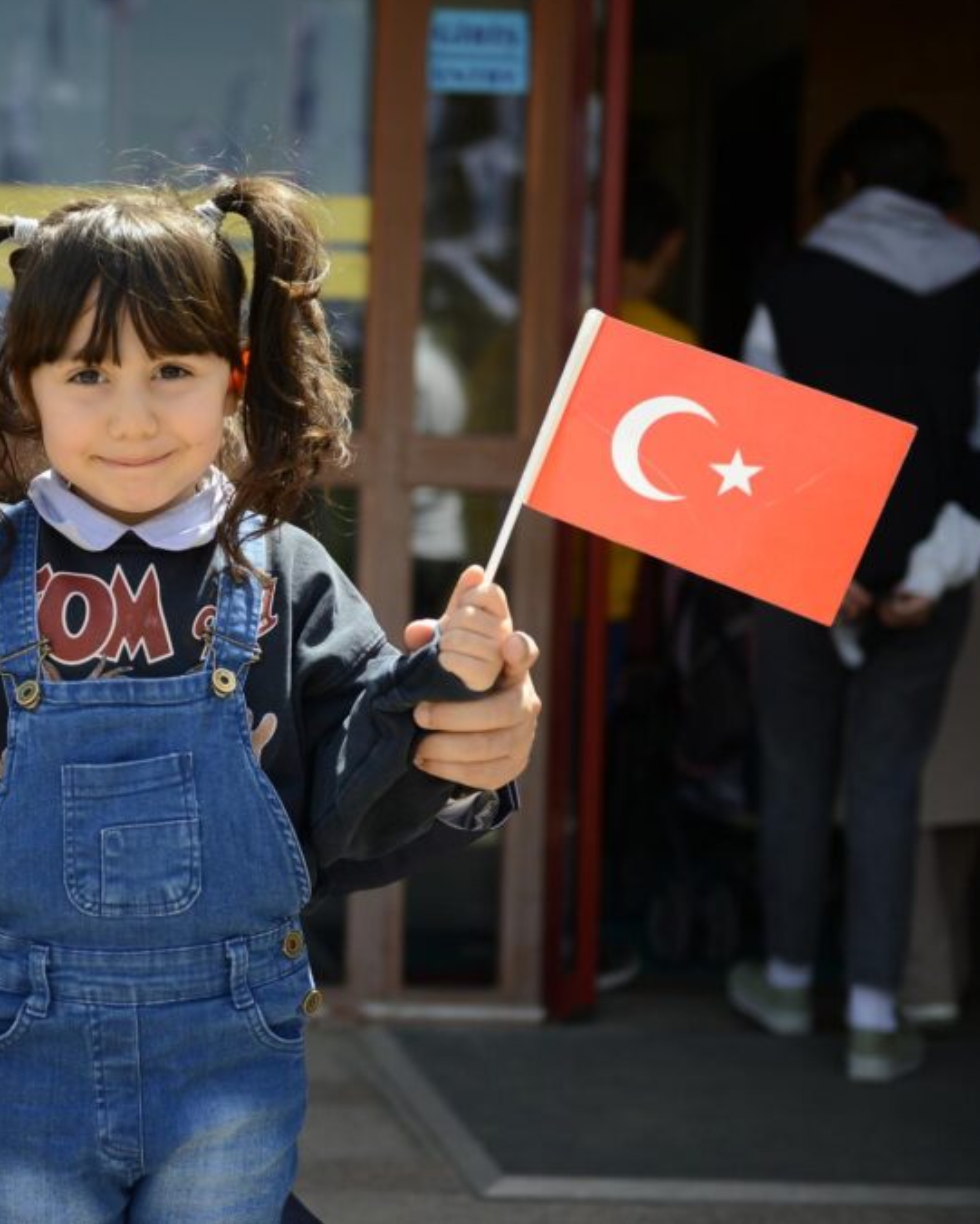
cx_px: 136
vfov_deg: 29.6
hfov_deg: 23.3
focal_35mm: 64
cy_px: 607
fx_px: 2320
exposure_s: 1/2000
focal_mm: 45
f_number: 2.8
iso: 320
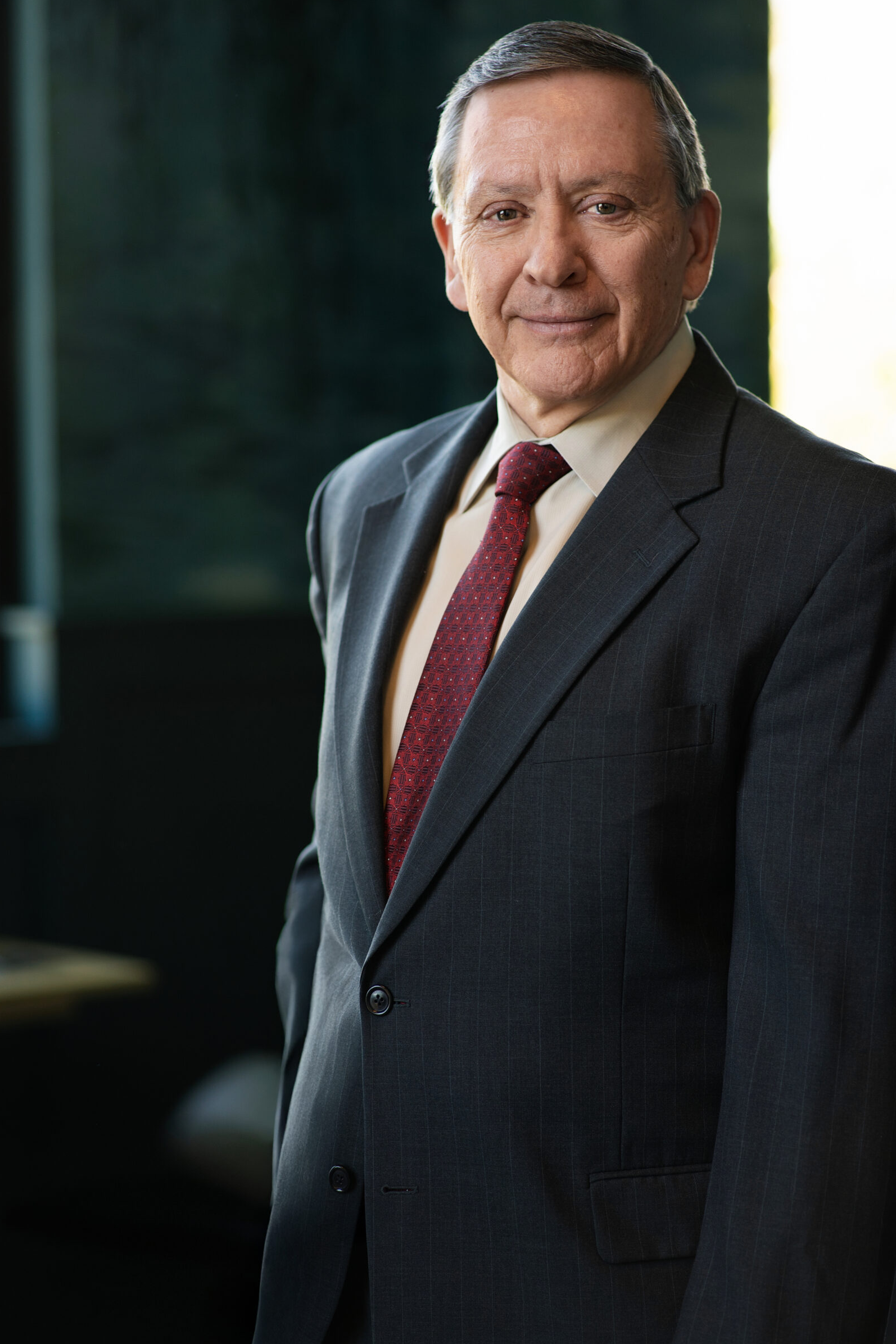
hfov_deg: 15.0
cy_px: 689
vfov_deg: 22.4
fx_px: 3397
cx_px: 477
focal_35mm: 91
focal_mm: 85
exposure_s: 1/125
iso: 320
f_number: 2.8
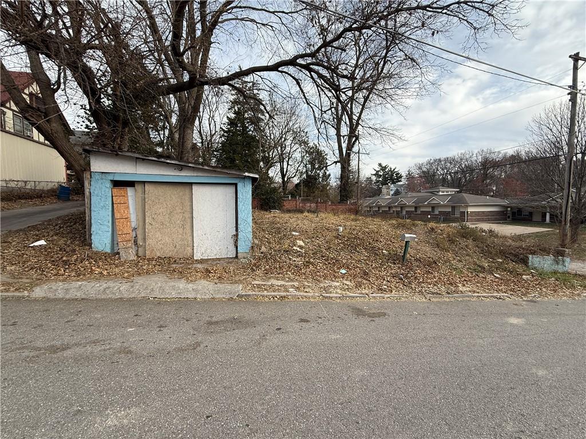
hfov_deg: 102.1
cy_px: 220
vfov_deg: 85.7
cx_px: 293
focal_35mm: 14
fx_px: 237
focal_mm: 2.22
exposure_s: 1/709
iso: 64
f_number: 2.2
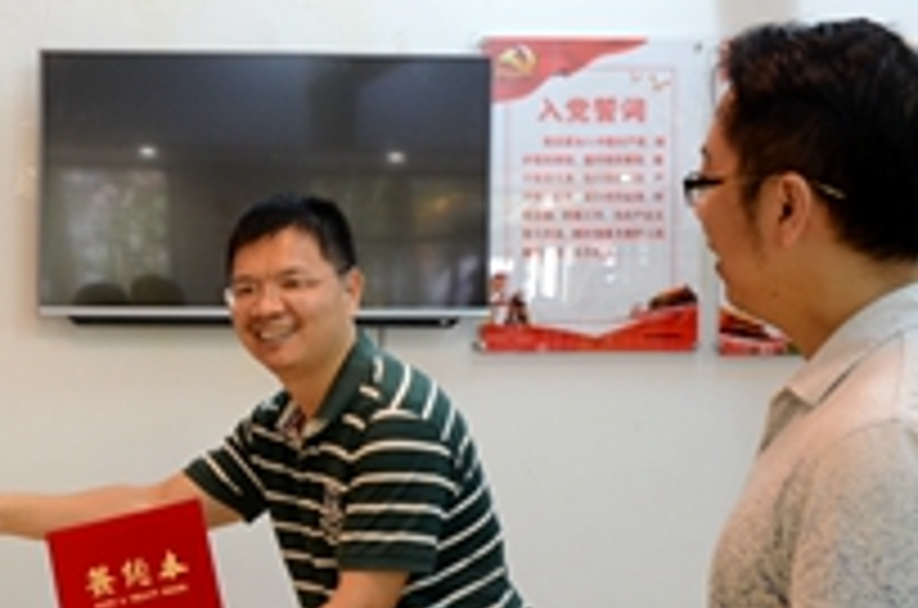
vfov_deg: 16.7
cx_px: 54
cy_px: 430
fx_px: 2061
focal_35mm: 81
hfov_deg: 24.2
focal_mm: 22
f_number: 3.5
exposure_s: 1/40
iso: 640
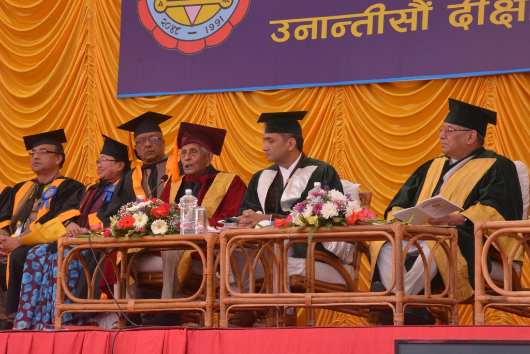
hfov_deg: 12.2
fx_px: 2474
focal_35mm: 168
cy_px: 177
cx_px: 265
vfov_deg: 8.2
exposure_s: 1/320
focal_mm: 112
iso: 2500
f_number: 13
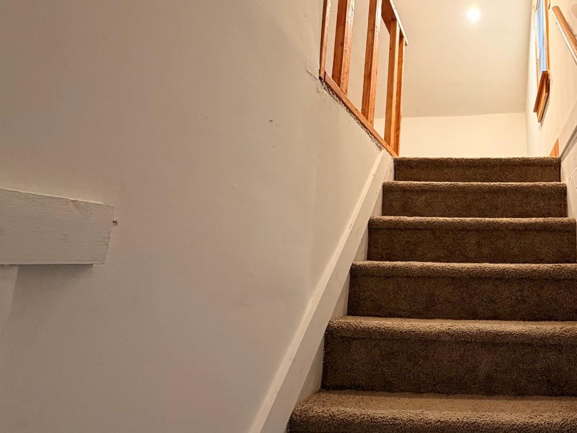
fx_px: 433
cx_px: 479
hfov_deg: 60.6
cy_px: 182
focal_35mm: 26
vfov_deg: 52.8
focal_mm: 2.22
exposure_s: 1/60
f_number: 2.2
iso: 320
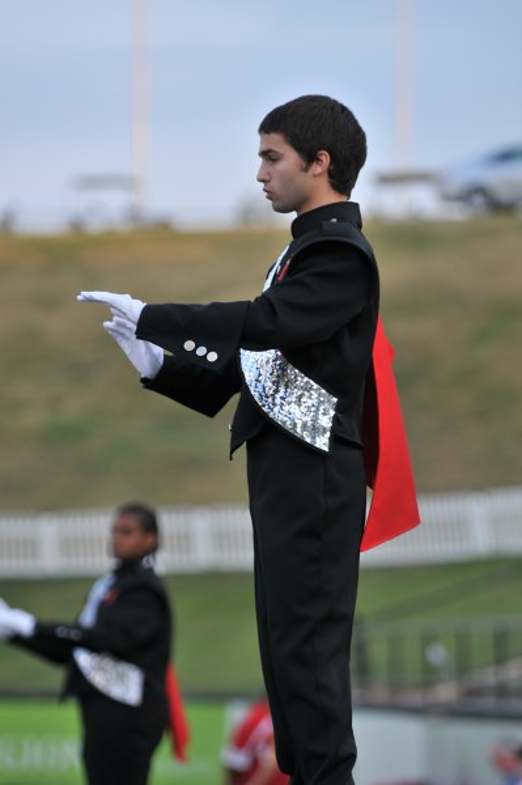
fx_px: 4902
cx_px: 261
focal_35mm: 225
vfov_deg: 9.2
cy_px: 392
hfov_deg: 6.1
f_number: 2.8
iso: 200
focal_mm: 150
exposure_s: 1/640
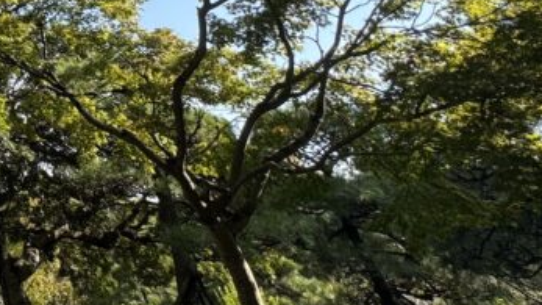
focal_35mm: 45
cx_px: -230
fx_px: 647
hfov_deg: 30.5
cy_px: -178
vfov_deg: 21.3
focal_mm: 2.22
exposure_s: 1/433
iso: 40
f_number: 2.2
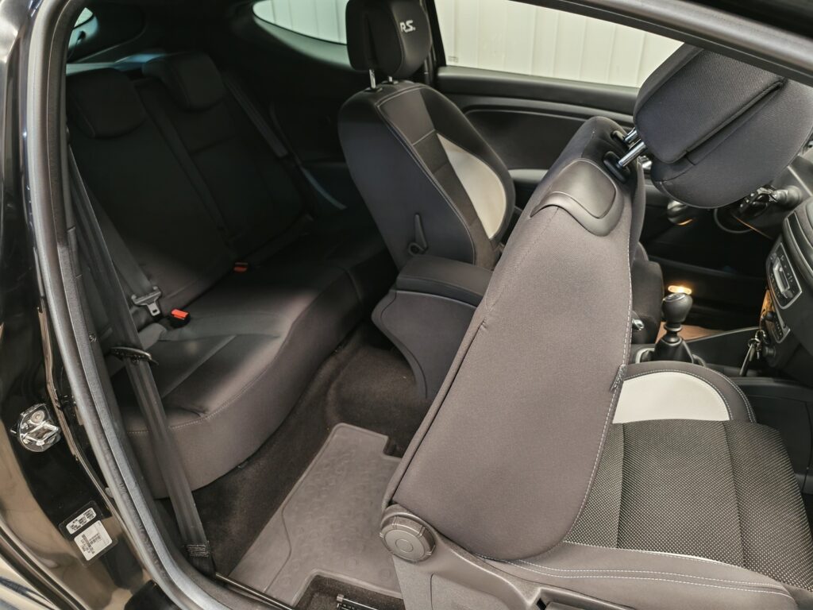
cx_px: 406
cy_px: 305
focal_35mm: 23
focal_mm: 5.4
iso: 400
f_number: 1.6
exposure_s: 1/50
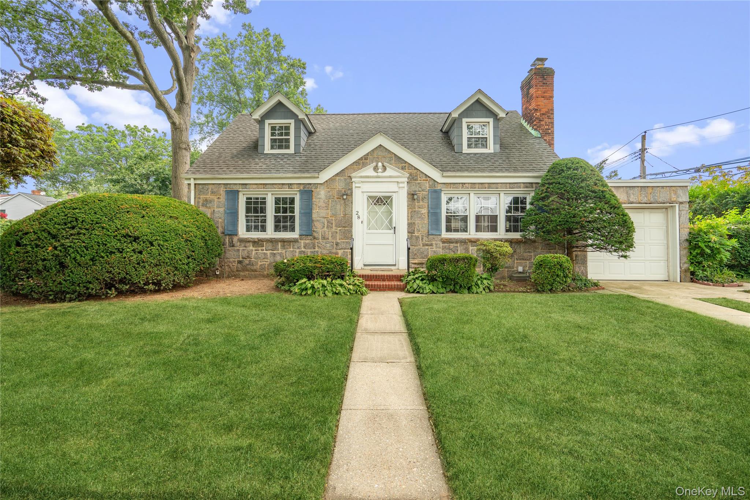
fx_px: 333
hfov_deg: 96.7
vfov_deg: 73.7
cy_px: 250
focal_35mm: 16
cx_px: 375
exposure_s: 1/200
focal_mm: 16
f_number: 5.6
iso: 200
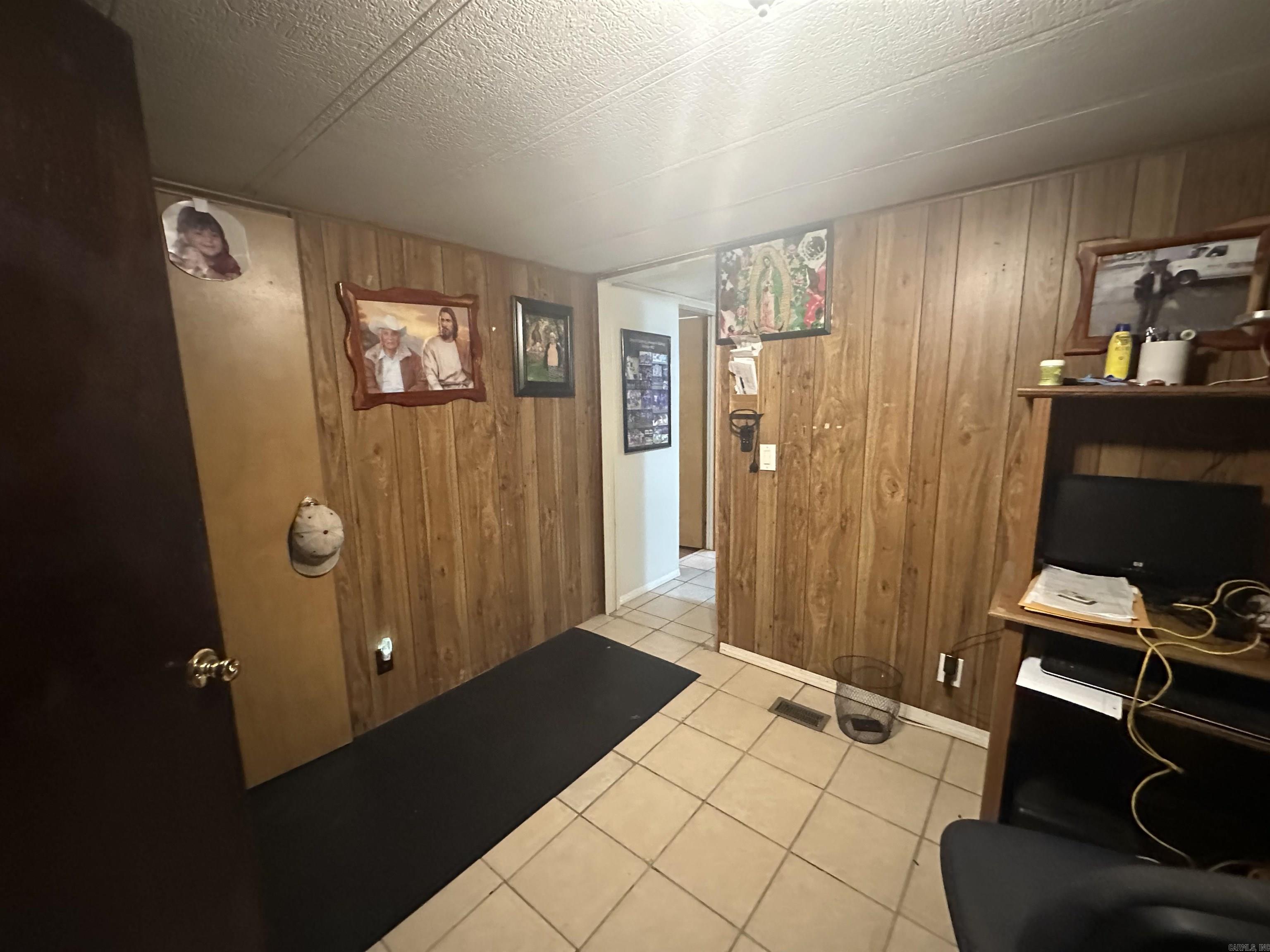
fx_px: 514
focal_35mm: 14
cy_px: 476
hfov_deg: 102.1
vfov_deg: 85.7
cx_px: 635
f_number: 2.2
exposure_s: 1/40
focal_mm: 2.22
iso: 1250
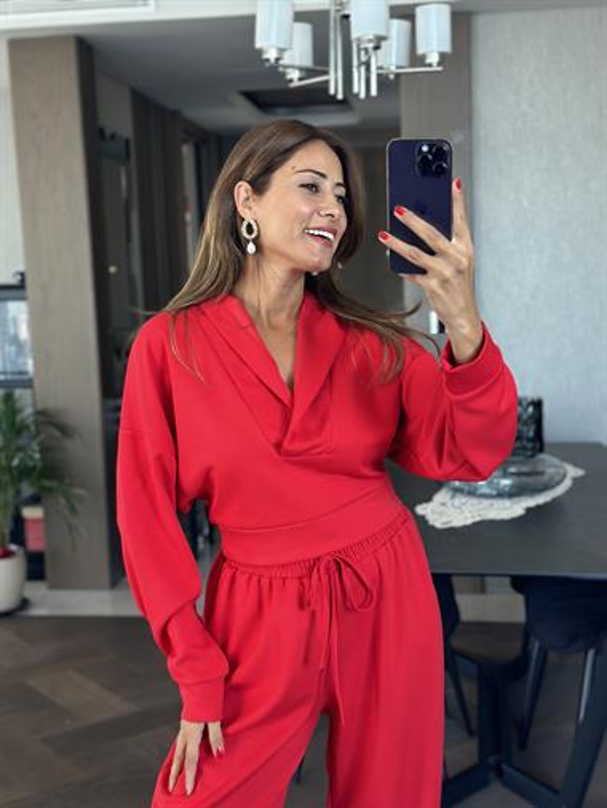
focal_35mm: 48
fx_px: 1121
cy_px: 404
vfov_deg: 39.6
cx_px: 304
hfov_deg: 30.3
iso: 125
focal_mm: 6.86
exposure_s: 1/86
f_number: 1.78
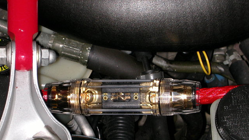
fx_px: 806
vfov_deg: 9.9
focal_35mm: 122
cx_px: 124
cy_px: 93
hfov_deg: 17.6
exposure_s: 1/59.9
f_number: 4.8
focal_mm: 16.8
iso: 105
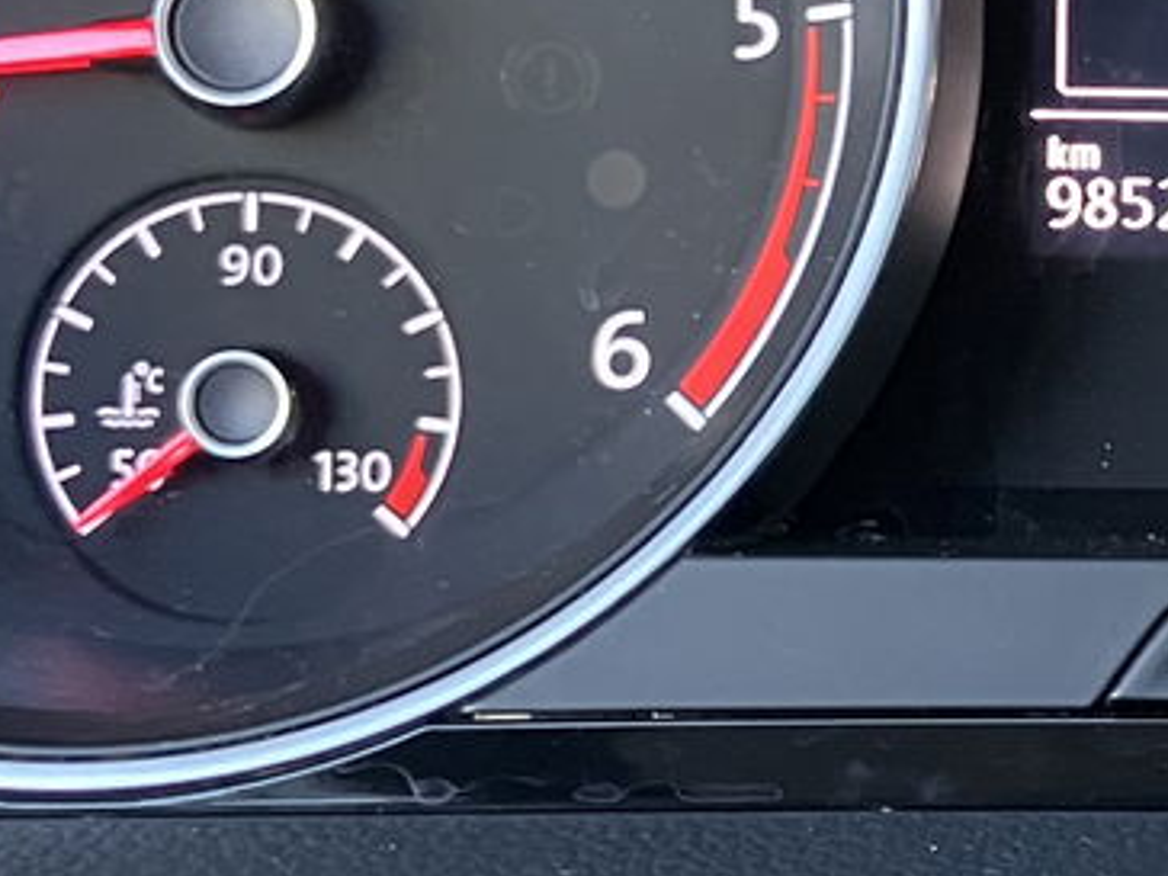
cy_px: 289
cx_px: 1348
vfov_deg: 12.0
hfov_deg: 15.5
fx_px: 4150
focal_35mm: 123
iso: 200
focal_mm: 3.99
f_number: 1.8
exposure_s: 1/49
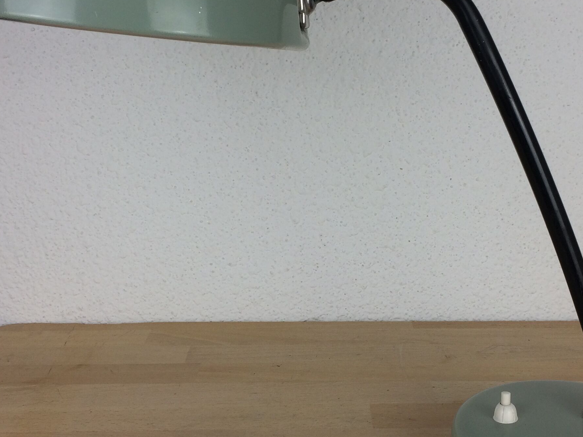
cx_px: 337
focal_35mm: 53
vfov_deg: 27.5
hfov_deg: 36.1
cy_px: 202
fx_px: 893
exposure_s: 1/100
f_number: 2.2
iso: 50
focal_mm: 4.15
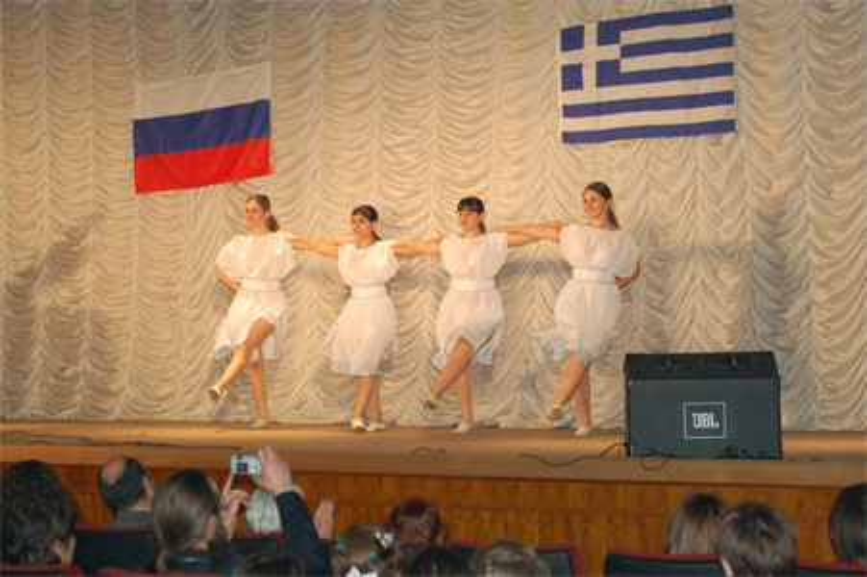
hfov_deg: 27.0
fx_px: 1805
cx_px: 434
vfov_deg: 18.2
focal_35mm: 75
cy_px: 288
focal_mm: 50
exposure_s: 1/400
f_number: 3.5
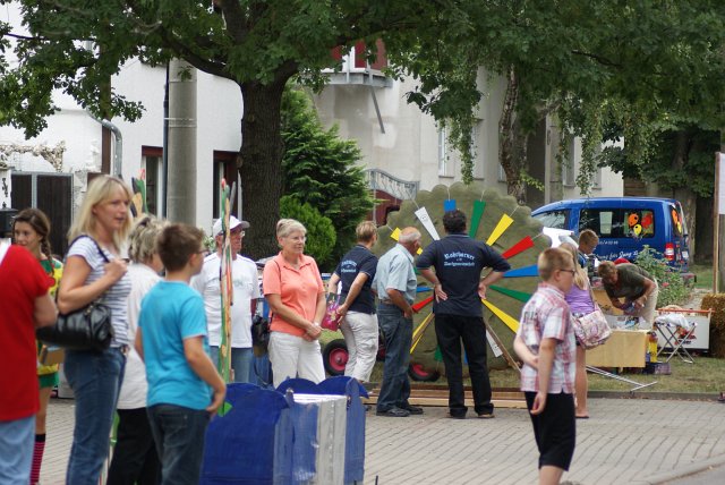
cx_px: 362
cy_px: 242
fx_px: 3175
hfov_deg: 13.0
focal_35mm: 158
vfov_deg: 8.7
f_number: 4.5
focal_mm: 105
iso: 100
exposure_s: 1/160
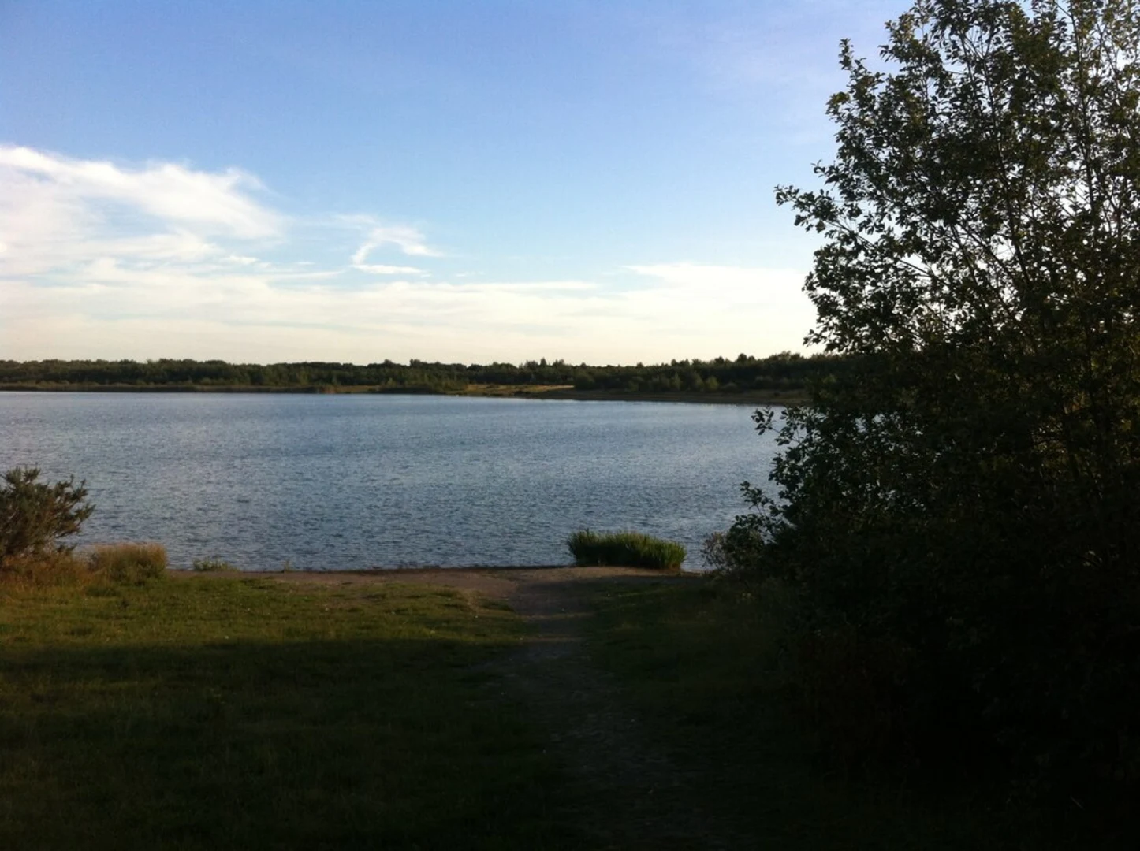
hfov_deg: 52.7
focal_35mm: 35
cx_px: 570
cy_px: 426
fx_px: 1151
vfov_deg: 40.6
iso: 80
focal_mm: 3.85
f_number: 2.8
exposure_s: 1/718
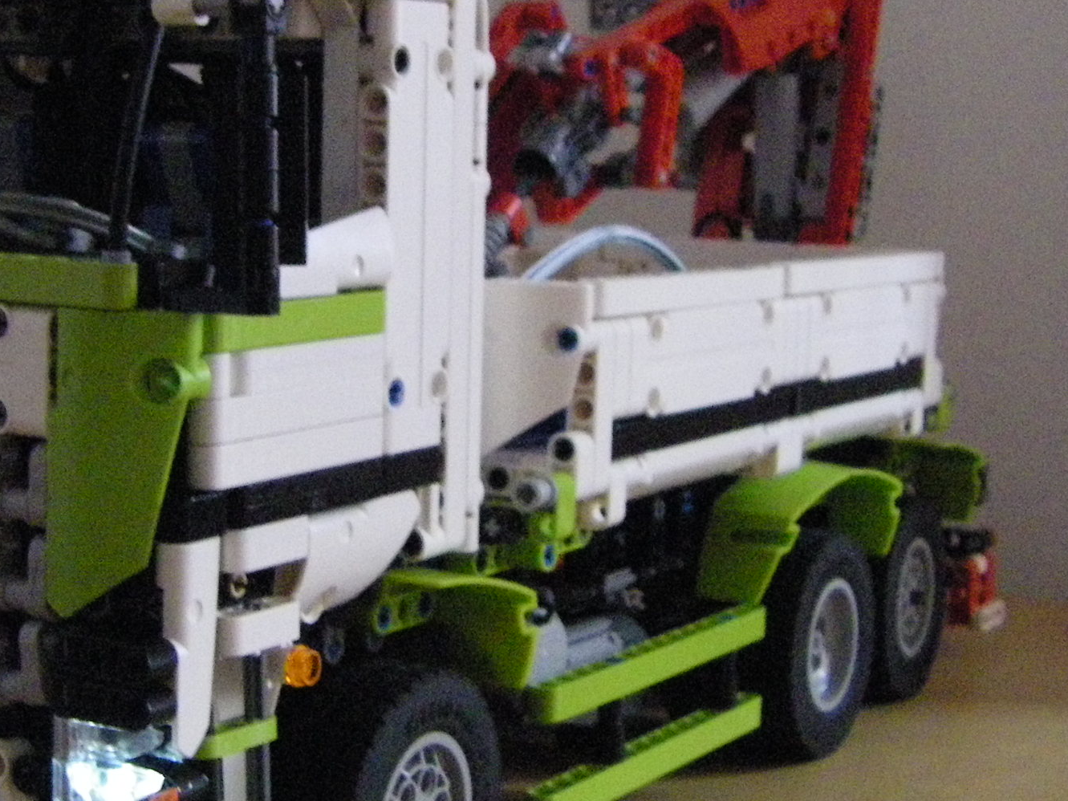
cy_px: 342
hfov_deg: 26.3
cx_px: 459
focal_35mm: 74
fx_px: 2283
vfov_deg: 19.9
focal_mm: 6.3
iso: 800
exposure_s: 1/15
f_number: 3.5
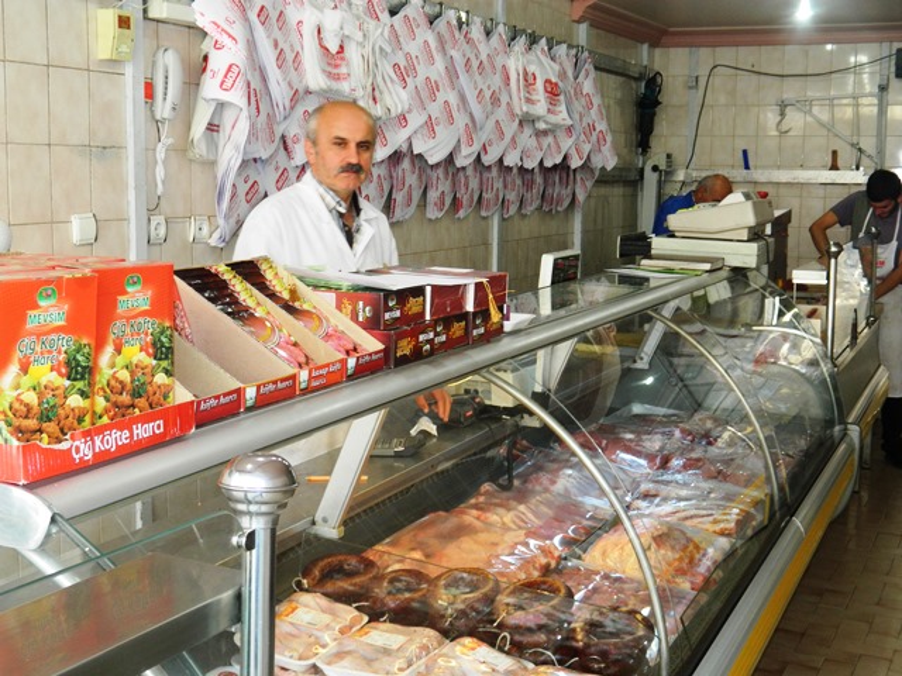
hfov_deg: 40.4
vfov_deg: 30.9
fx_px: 1225
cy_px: 338
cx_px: 451
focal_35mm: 47
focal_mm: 8.4
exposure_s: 1/50
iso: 200
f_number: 3.6
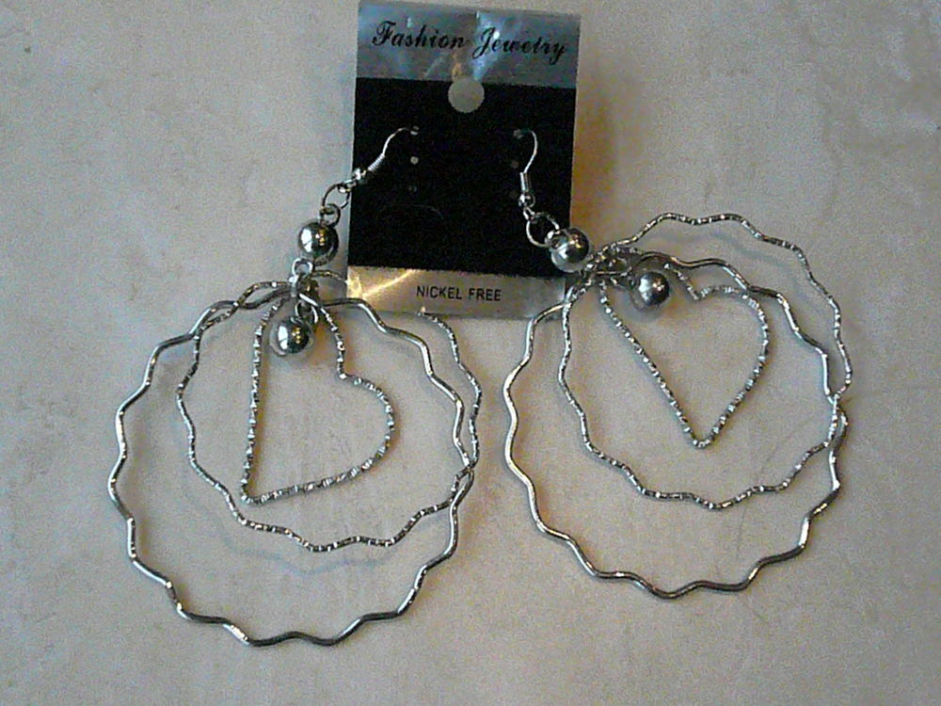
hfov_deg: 30.7
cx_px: 470
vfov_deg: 23.3
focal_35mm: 63
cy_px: 353
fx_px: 1713
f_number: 4.1
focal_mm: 10.3
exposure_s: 1/400
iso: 3200
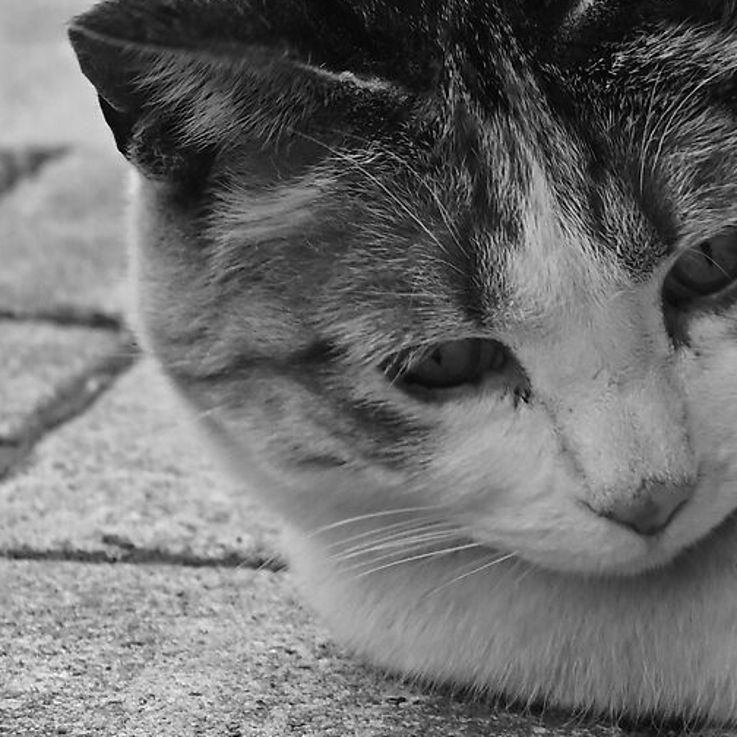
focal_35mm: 279
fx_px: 6720
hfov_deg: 6.1
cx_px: 1496
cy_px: 143
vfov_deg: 6.3
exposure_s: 1/30
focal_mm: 46
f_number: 6
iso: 250
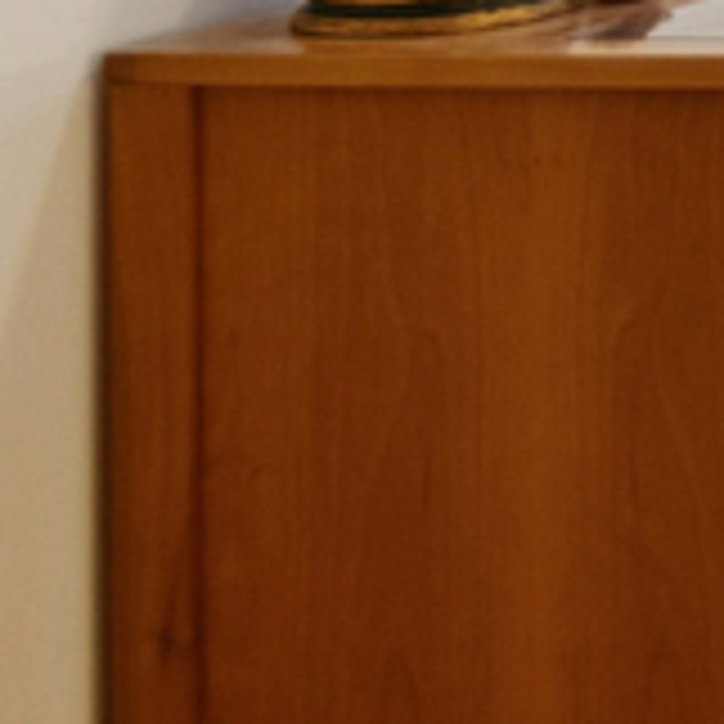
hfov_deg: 7.2
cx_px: 3152
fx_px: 3644
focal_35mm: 154
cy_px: -625
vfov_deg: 10.6
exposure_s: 1/30
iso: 400
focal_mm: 11.88
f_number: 8
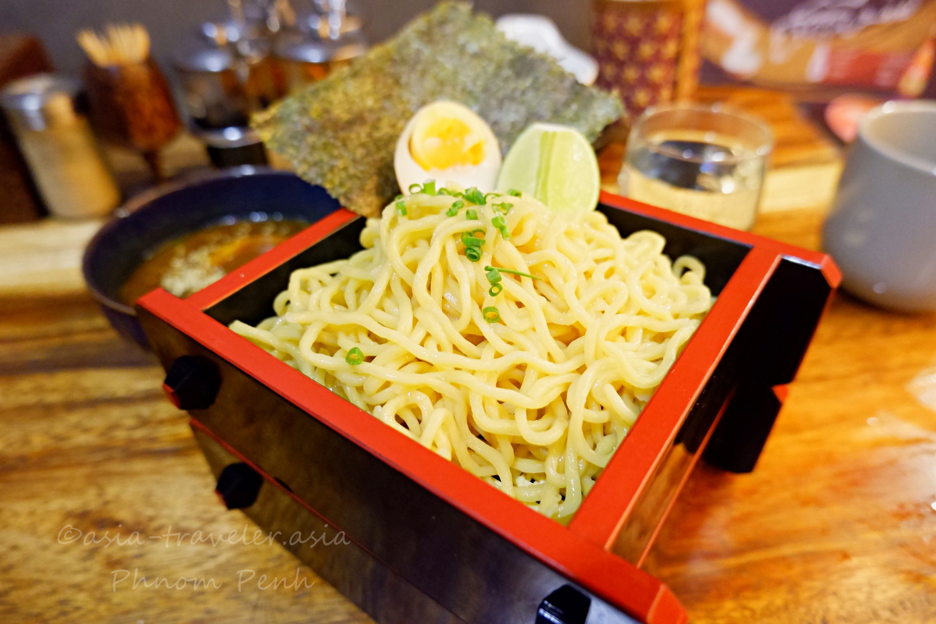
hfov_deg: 76.1
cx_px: 468
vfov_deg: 55.1
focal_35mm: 23
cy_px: 312
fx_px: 598
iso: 3200
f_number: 3.5
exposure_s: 1/18
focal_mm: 15
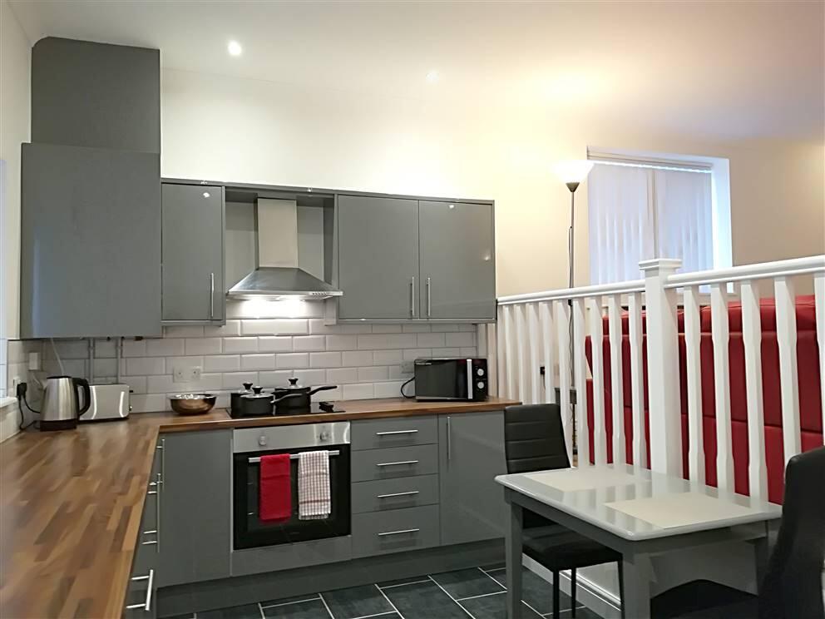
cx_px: 412
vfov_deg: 53.1
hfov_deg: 67.3
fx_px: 620
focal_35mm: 26
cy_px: 310
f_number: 2.2
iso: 400
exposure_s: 1/33.3
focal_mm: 3.83
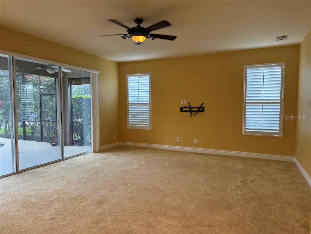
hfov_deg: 71.6
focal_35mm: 24
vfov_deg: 56.8
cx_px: 156
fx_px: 216
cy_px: 117
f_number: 1.78
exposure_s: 1/120
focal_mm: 6.76
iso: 200
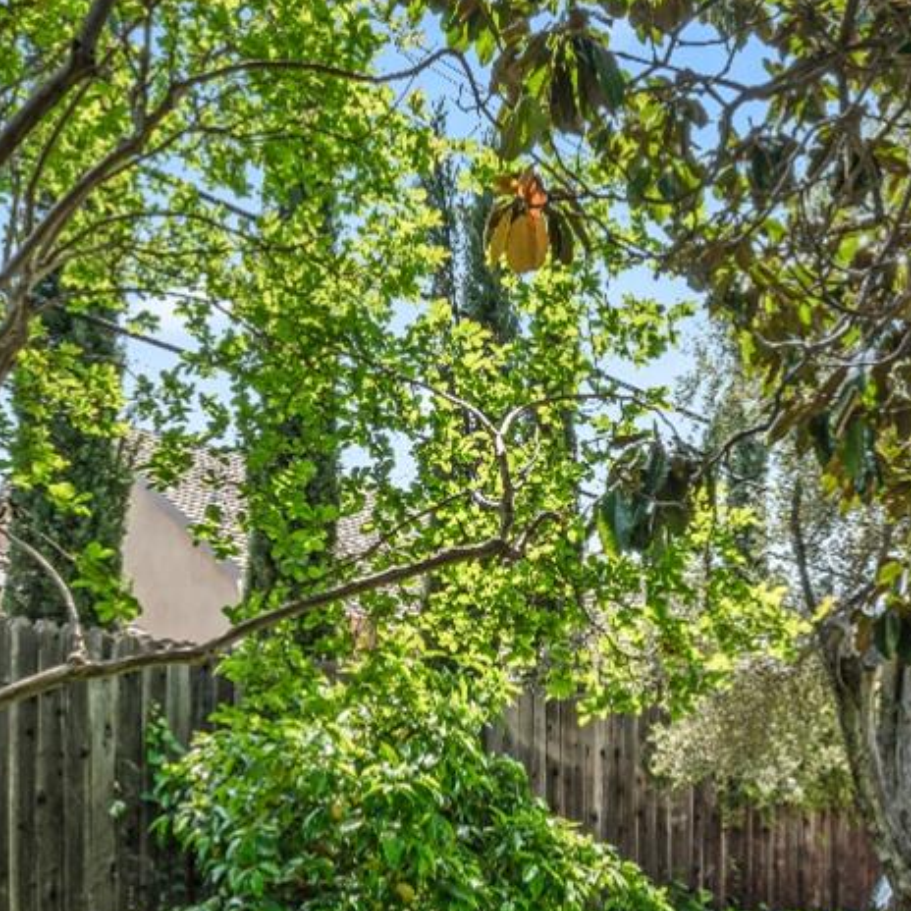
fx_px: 1310
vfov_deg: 36.1
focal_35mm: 44
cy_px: 815
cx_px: 479
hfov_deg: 38.3
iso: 200
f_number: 10
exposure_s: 1/50
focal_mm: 16
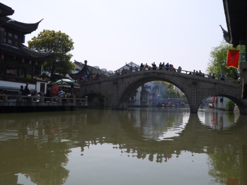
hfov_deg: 55.3
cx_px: 114
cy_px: 90
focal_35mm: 33
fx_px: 235
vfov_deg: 42.9
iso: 160
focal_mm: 15
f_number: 8
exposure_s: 1/500
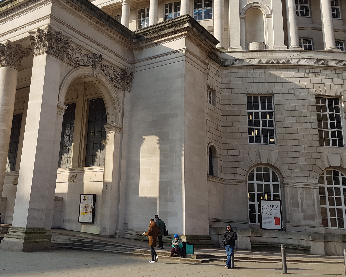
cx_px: 115
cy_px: 102
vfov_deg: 40.8
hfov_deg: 49.4
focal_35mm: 36
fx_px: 369
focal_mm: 4.2
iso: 40
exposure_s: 1/1276
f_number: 1.7
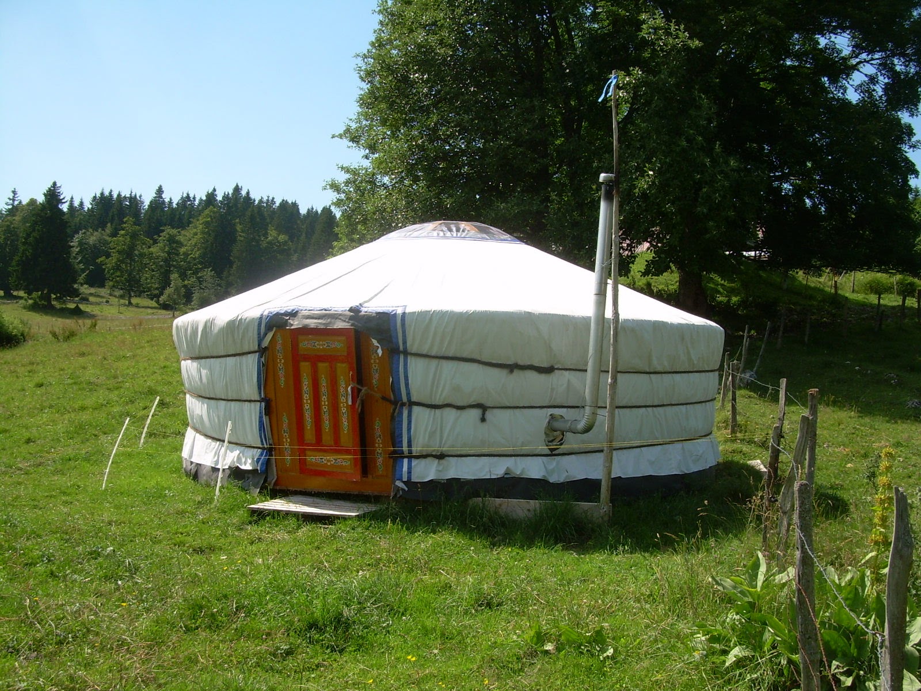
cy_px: 346
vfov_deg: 37.7
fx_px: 1011
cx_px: 460
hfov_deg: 49.0
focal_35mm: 38
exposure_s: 1/354
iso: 50
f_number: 4.6
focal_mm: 6.3
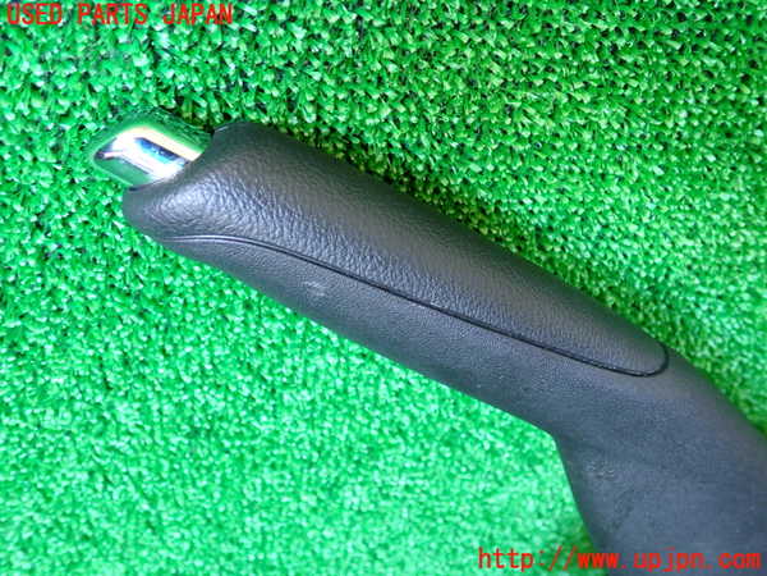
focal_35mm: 30
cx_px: 384
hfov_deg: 60.0
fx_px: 665
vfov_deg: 46.8
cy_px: 288
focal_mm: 5.4
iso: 250
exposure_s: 1/30
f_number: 2.3
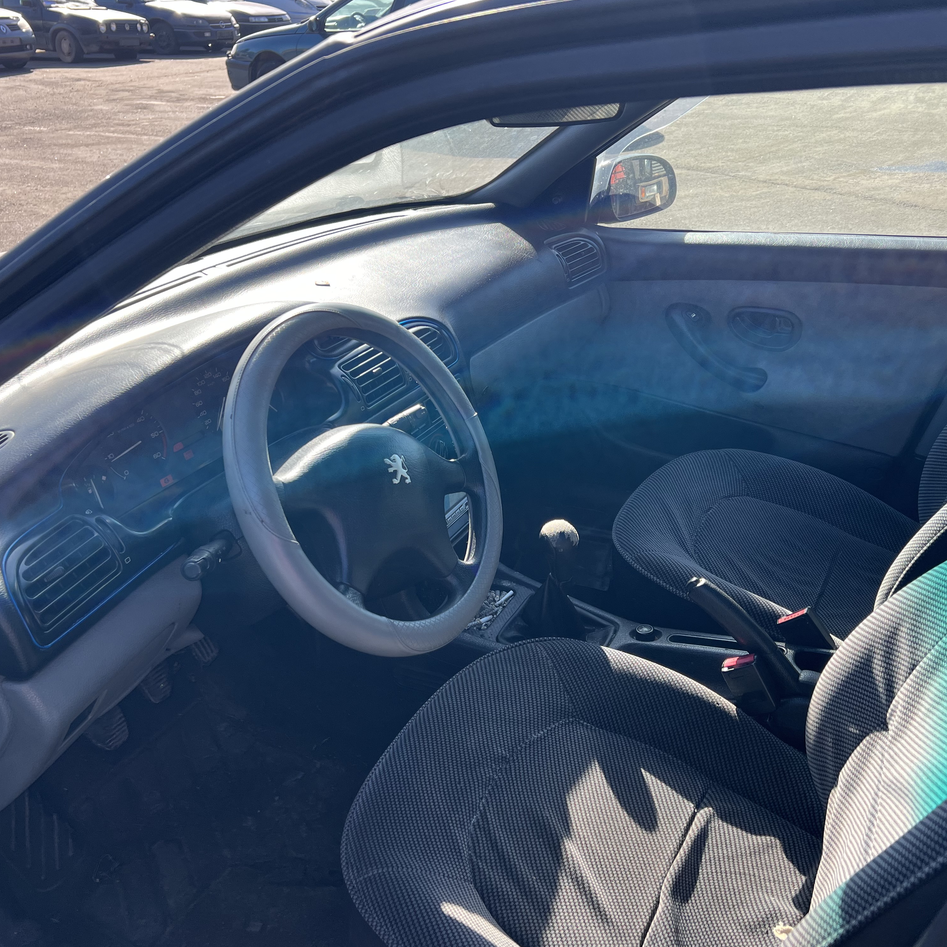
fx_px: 959
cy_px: 476
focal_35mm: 31
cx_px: 458
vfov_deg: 52.5
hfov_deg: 52.5
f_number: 1.5
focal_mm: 5.7
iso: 50
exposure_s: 1/791
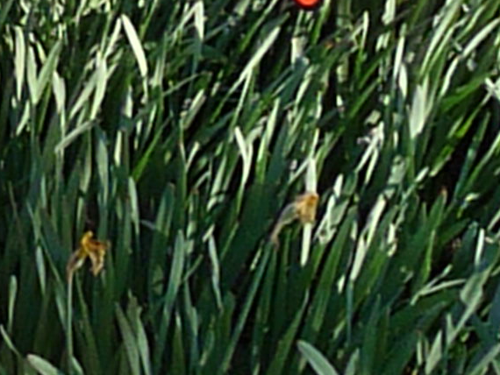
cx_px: -279
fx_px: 1402
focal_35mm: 97
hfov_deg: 17.8
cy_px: -165
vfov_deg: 14.4
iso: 800
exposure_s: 1/400
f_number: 7.1
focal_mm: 4.8
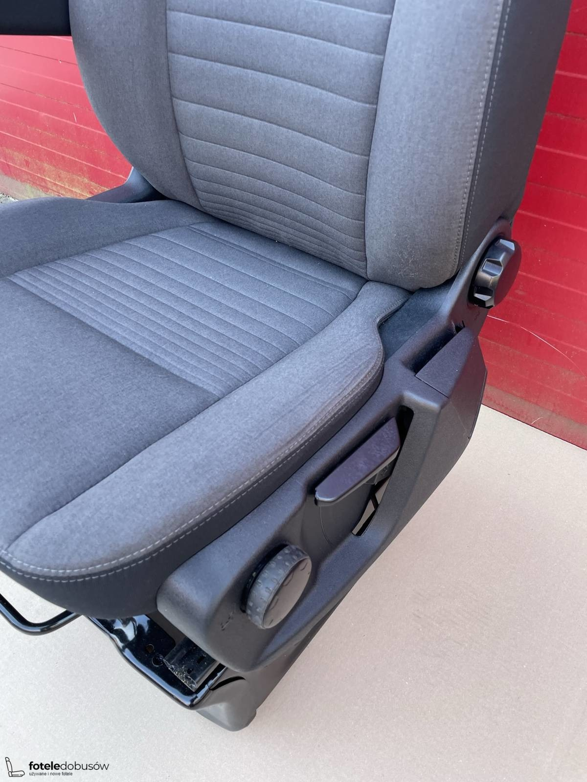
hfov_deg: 53.1
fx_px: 588
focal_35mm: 26
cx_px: 294
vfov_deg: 67.3
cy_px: 391
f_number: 1.6
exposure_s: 1/121
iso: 50
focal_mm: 4.2
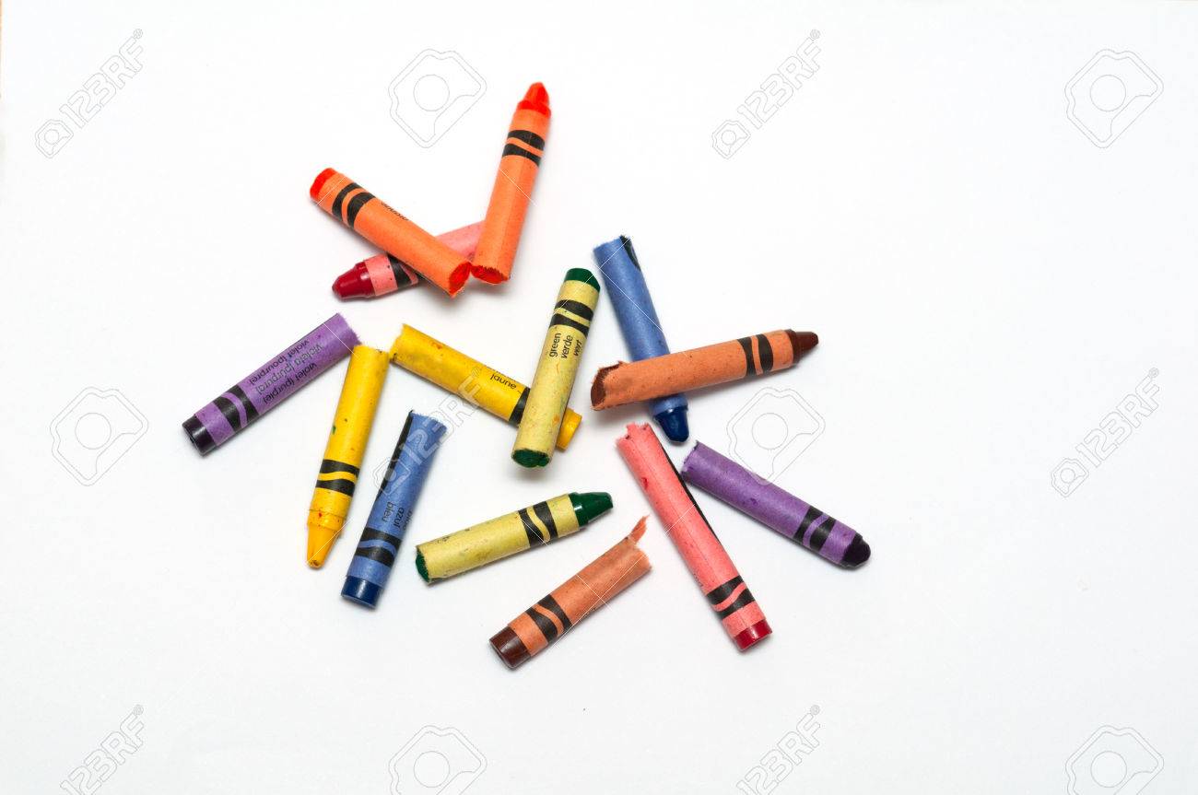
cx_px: 599
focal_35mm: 128
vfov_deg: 10.7
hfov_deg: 16.1
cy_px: 398
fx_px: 4237
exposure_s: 1/160
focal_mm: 85
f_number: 4.5
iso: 200
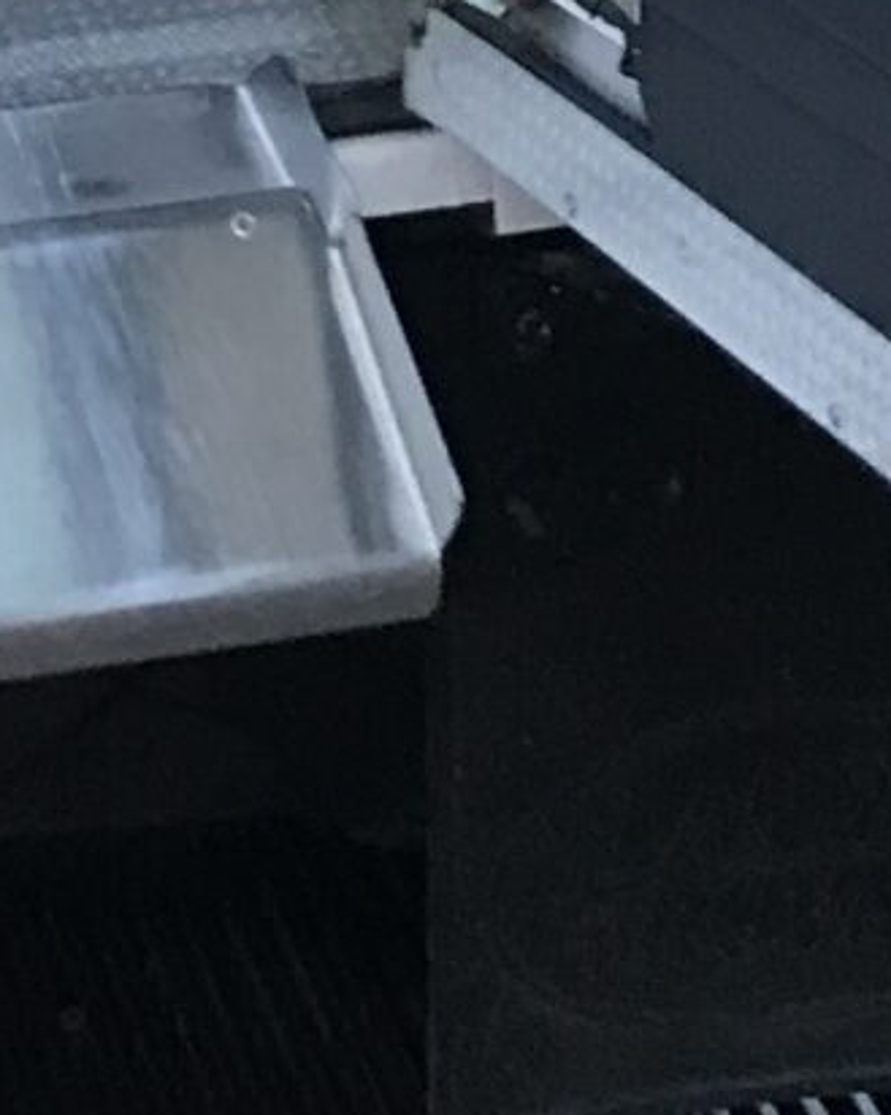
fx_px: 5610
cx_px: -550
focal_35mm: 170
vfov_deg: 9.4
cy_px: -1984
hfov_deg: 8.8
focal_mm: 3.99
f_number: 1.8
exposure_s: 1/20
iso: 32
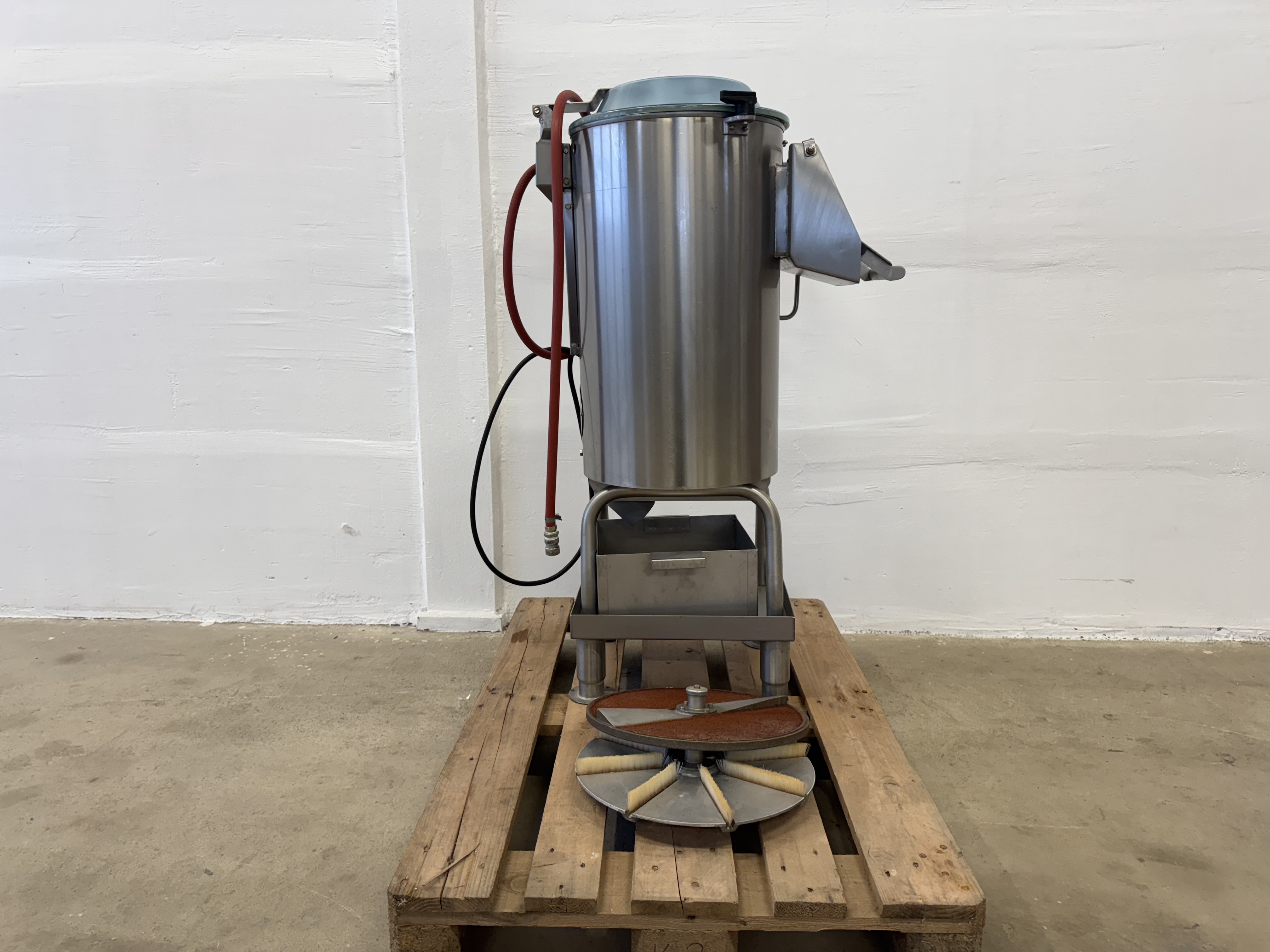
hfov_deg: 71.6
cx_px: 635
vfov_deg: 56.8
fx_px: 881
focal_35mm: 24
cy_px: 476
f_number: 1.78
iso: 125
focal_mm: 6.76
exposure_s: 1/100
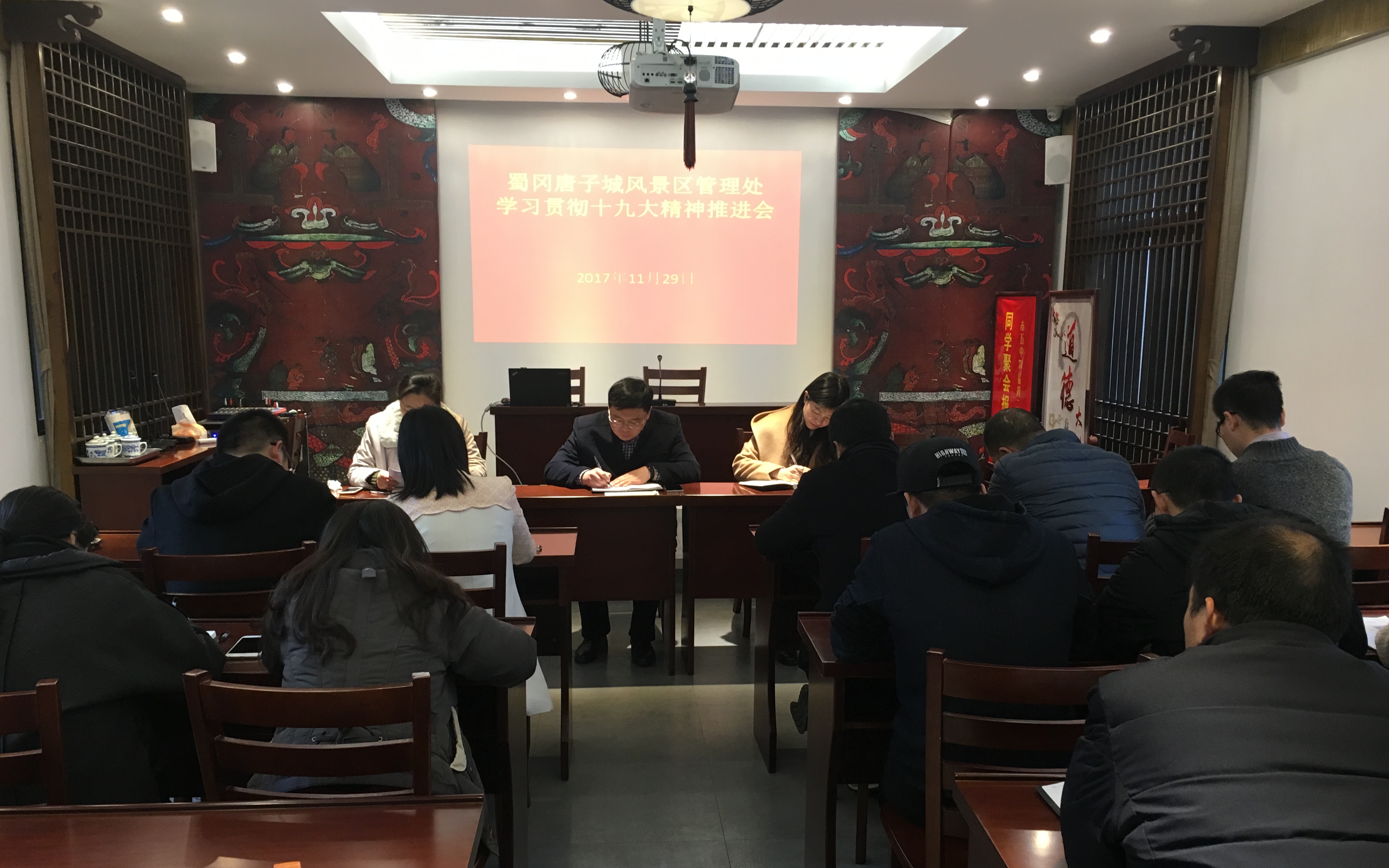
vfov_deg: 40.5
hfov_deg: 61.2
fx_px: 1174
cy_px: 510
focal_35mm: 31
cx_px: 693
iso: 125
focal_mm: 4.15
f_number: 2.2
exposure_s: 1/33
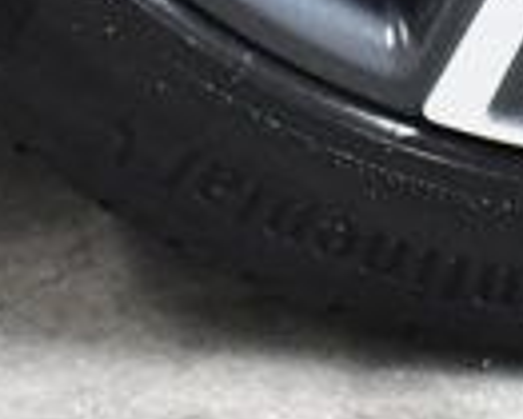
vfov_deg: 3.5
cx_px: 615
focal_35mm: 439
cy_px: -770
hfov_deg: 4.4
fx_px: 6800
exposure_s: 1/250
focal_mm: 40
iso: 2500
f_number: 8
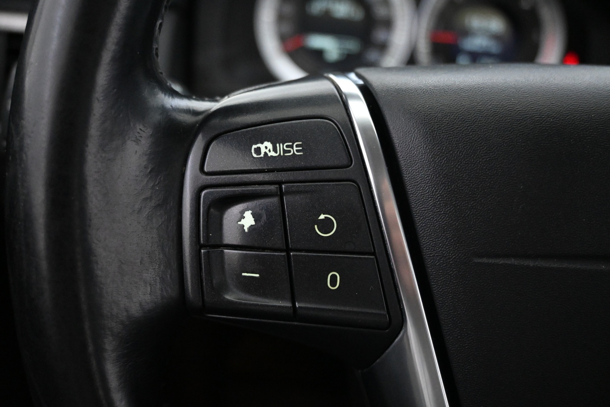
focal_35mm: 33
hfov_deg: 57.2
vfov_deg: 40.0
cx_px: 305
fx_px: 559
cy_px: 204
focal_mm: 22
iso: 5600
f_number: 4
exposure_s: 1/40
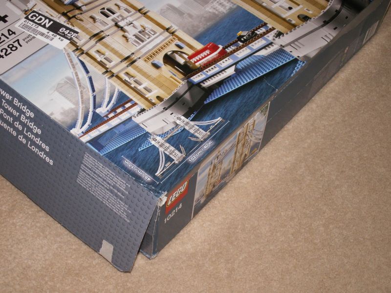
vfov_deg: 27.5
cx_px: 196
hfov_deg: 36.2
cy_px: 146
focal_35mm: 53
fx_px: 599
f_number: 3.2
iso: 160
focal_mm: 8.79
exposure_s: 1/125
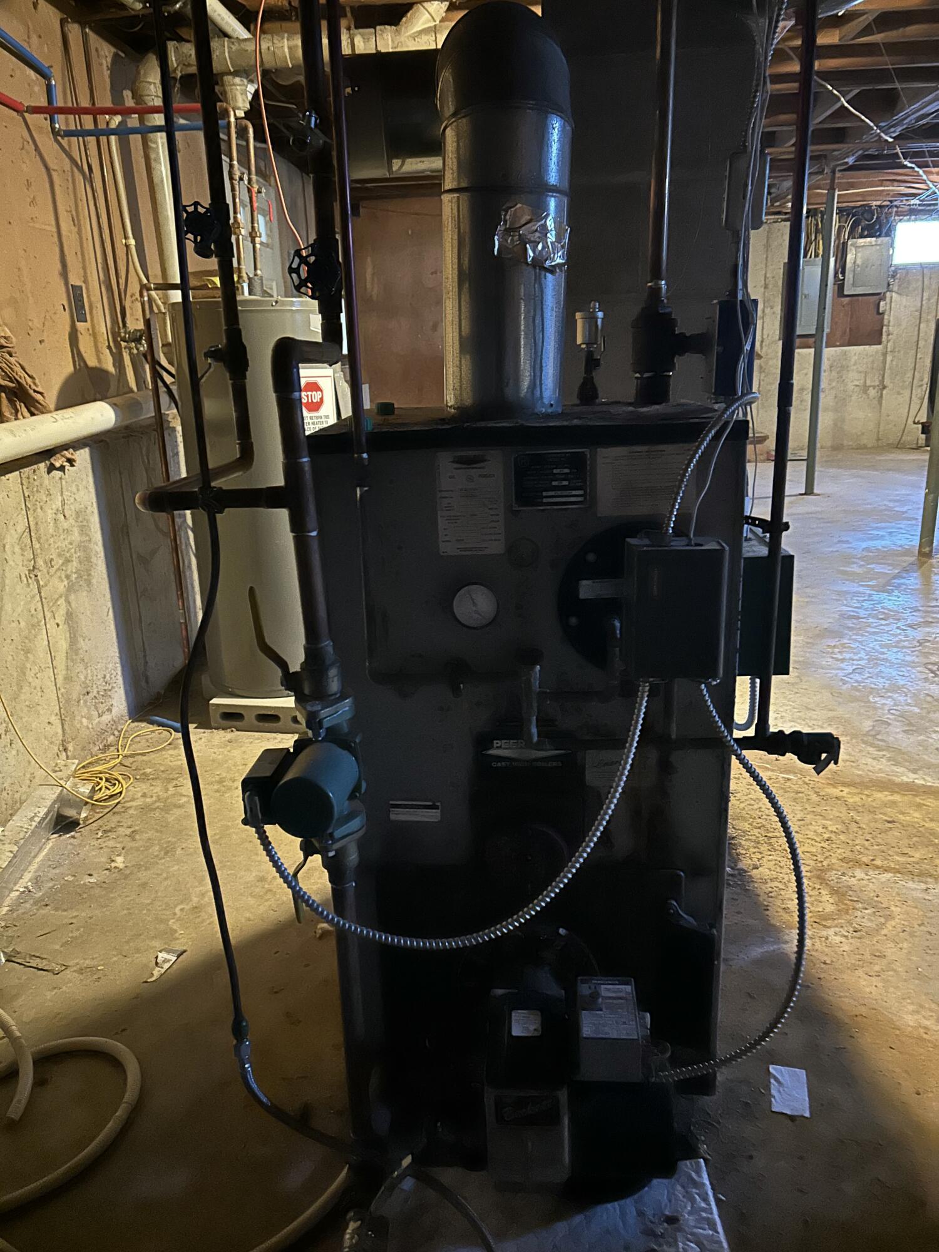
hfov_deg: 53.1
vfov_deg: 67.3
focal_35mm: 26
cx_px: 470
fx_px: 940
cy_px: 626
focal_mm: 5.7
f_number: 1.5
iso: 1000
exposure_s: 1/15
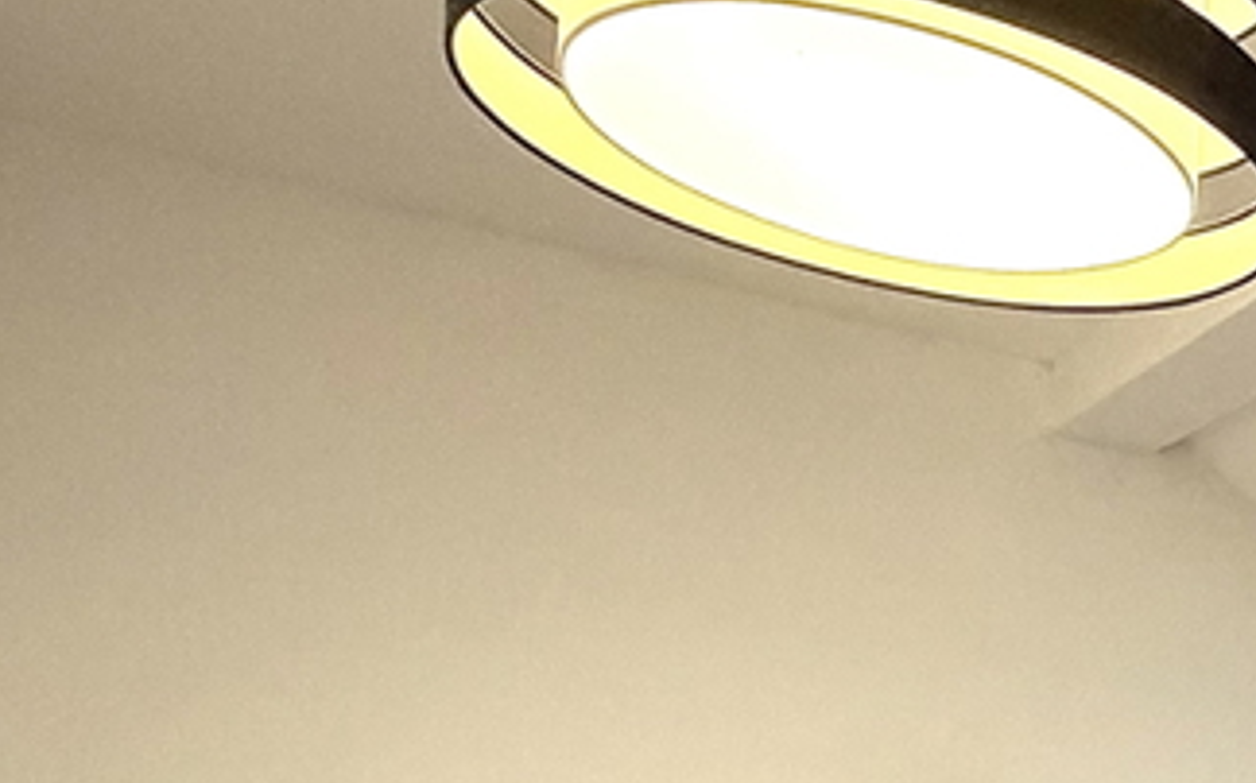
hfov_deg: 28.3
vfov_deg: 20.7
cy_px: 1109
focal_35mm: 55
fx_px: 1881
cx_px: 1741
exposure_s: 1/50
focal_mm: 2.22
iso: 800
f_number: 2.2
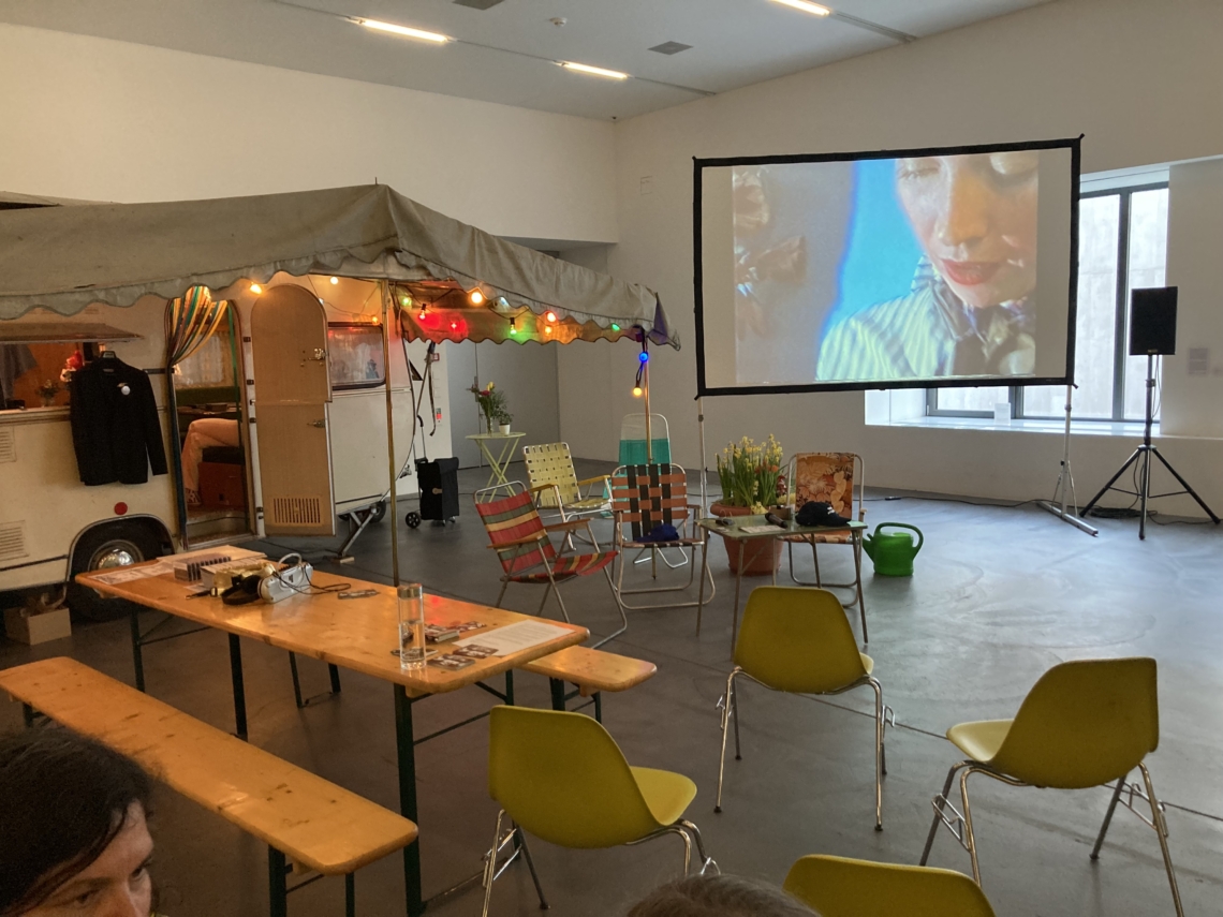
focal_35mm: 28
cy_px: 458
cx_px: 612
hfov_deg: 63.4
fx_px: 989
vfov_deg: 49.7
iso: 250
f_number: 1.8
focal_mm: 3.99
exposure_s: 1/50
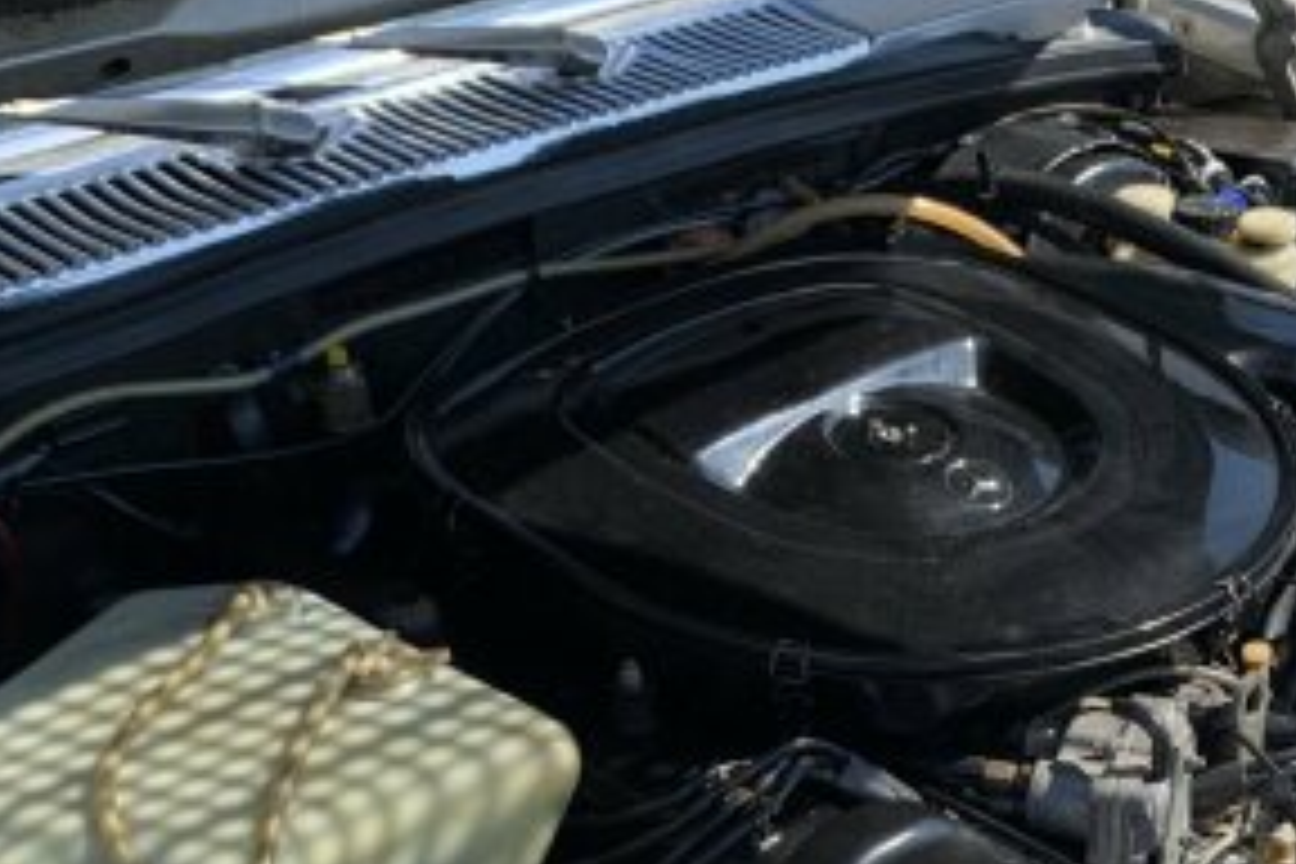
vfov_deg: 21.4
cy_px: 963
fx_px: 2160
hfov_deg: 33.2
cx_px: 814
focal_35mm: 60
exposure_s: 1/1368
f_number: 1.8
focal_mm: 4.25
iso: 25
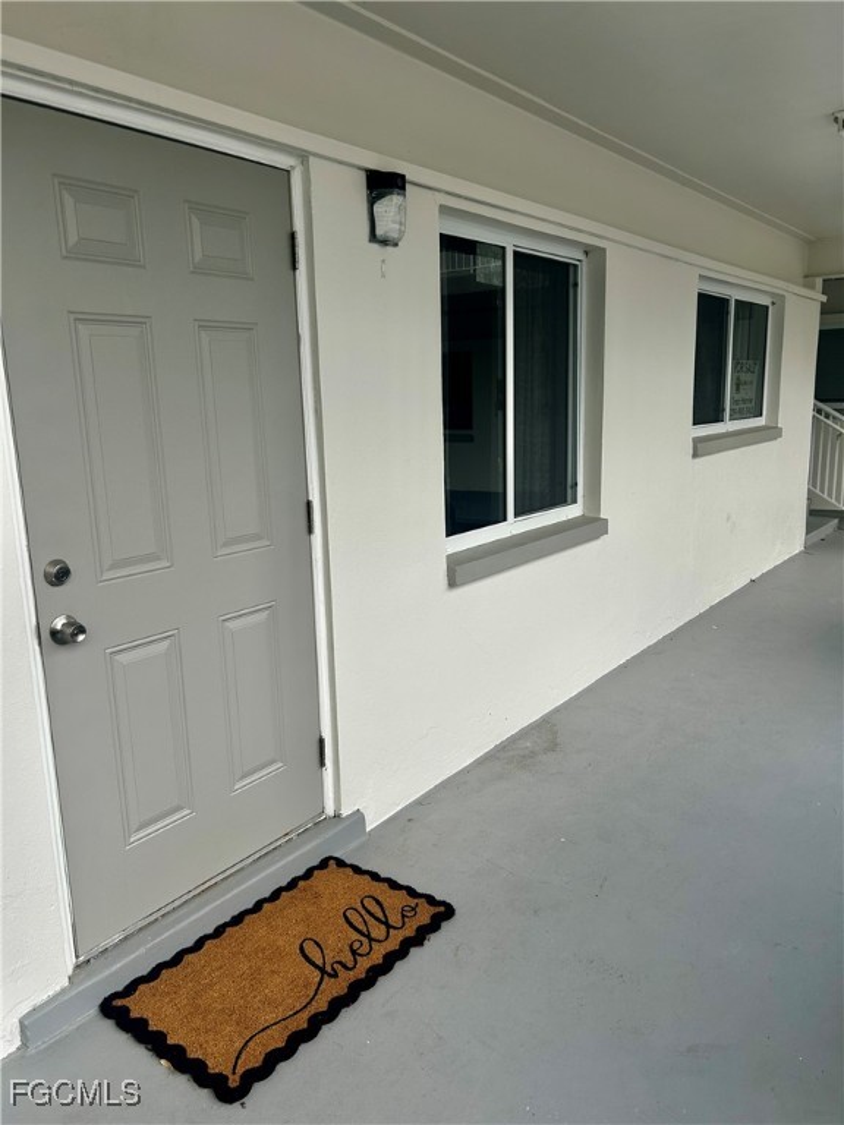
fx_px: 845
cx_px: 422
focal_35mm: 26
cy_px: 562
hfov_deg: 53.1
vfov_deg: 67.3
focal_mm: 5.7
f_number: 1.5
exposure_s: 1/572
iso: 50
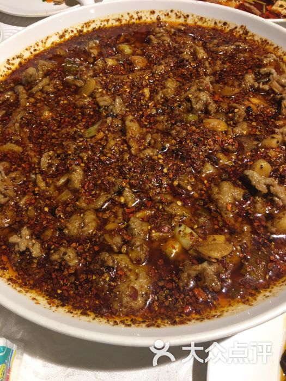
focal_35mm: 29
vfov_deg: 61.7
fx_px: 319
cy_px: 190
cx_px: 143
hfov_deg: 48.2
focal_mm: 4.15
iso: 50
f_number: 2.2
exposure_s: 1/17
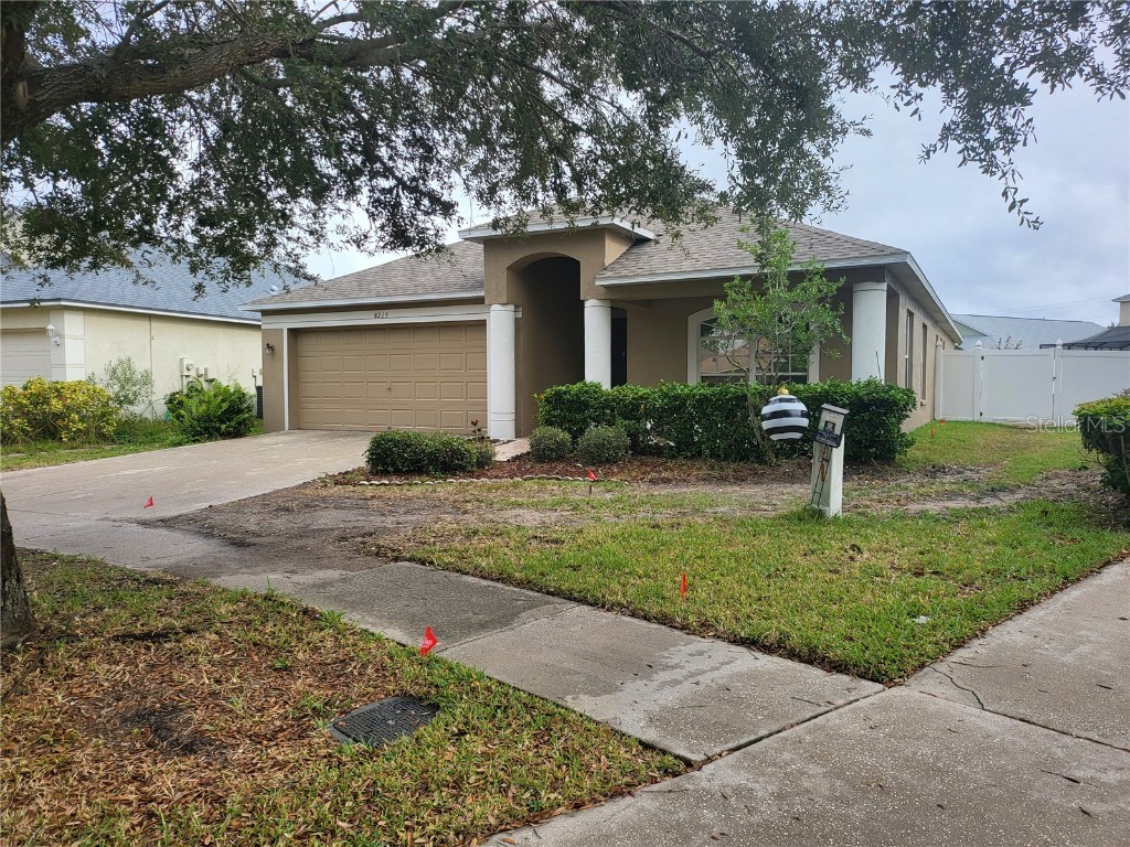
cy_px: 424
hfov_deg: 71.6
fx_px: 783
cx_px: 565
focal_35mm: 24
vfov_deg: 56.8
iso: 40
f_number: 1.8
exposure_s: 1/812
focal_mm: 5
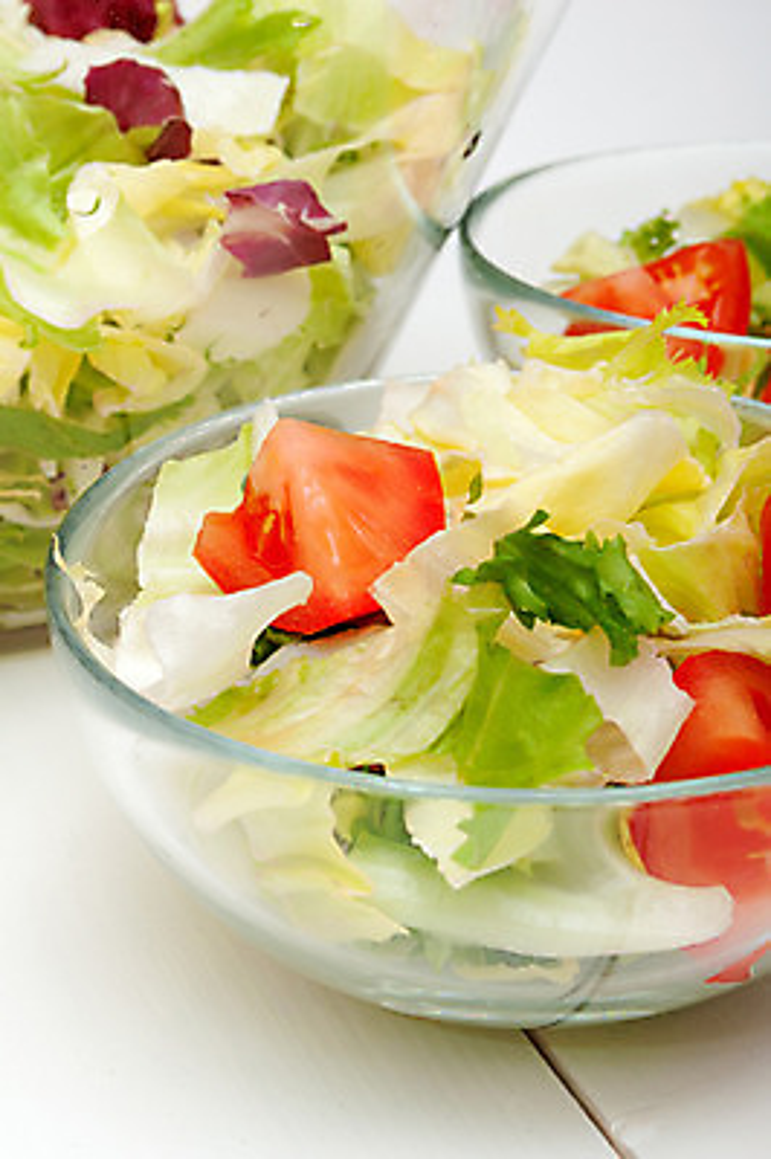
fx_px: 2655
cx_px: 386
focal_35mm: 82
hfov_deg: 16.5
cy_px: 580
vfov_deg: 24.6
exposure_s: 1/160
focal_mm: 55
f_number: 14
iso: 200
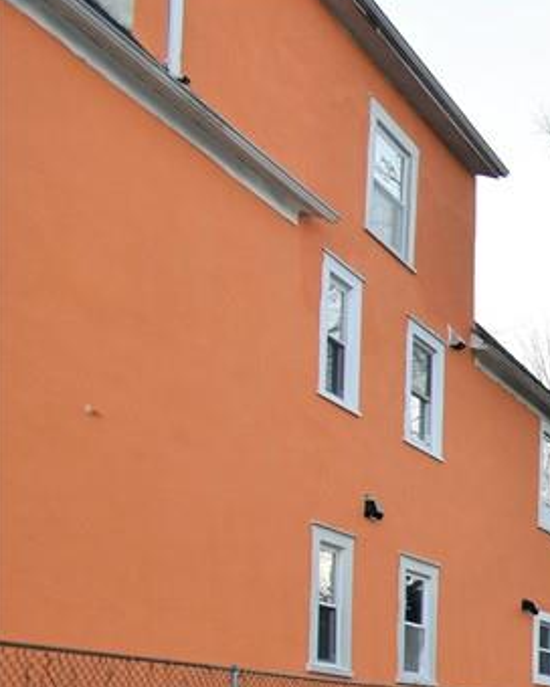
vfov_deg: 36.2
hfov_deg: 19.4
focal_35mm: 45
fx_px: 916
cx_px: 1094
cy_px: 715
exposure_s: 1/100
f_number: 5
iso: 200
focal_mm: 10
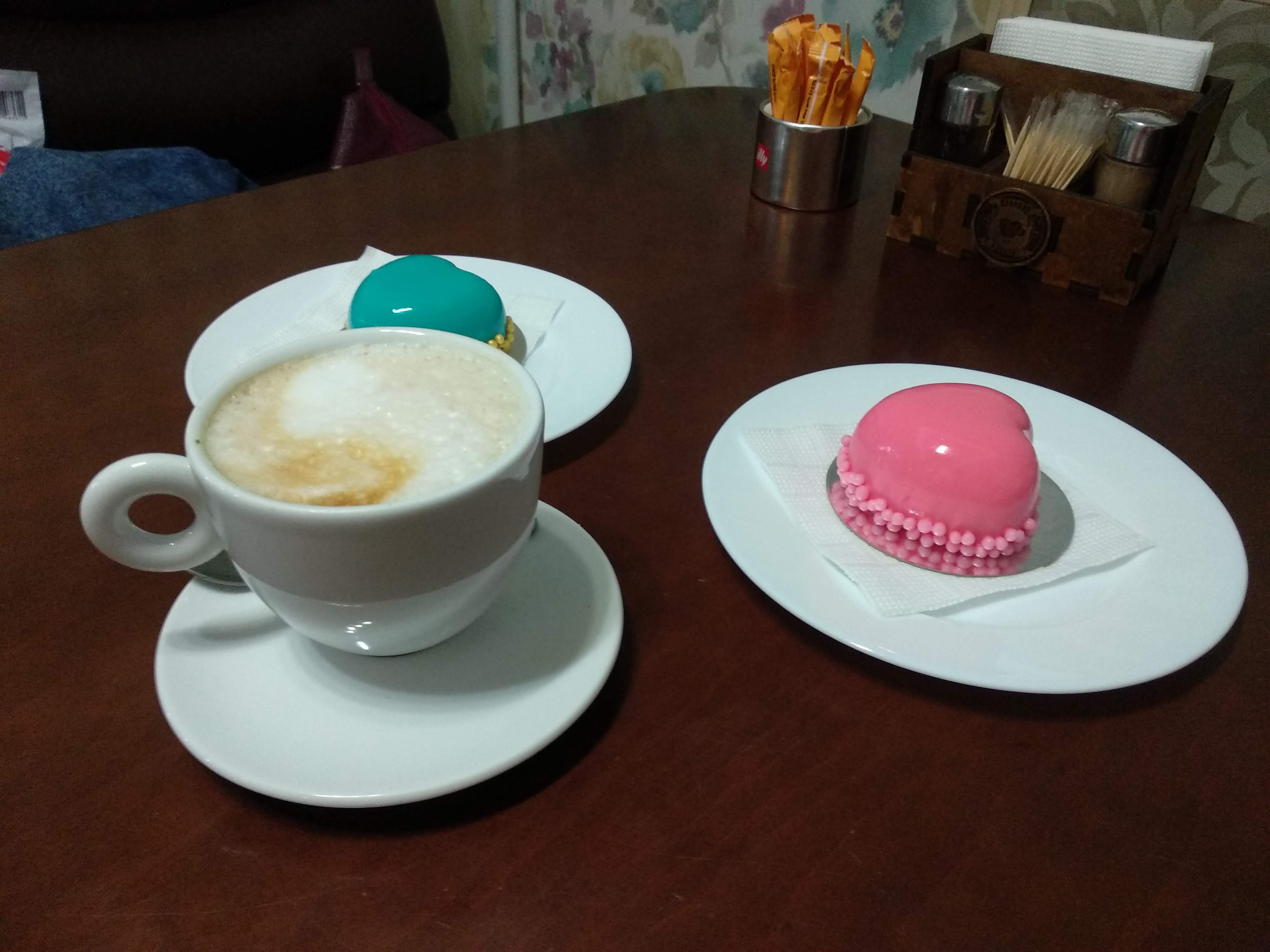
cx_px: 635
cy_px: 476
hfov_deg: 67.3
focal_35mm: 26
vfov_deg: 53.1
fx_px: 954
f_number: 2.2
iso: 800
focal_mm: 3.81
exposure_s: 1/20
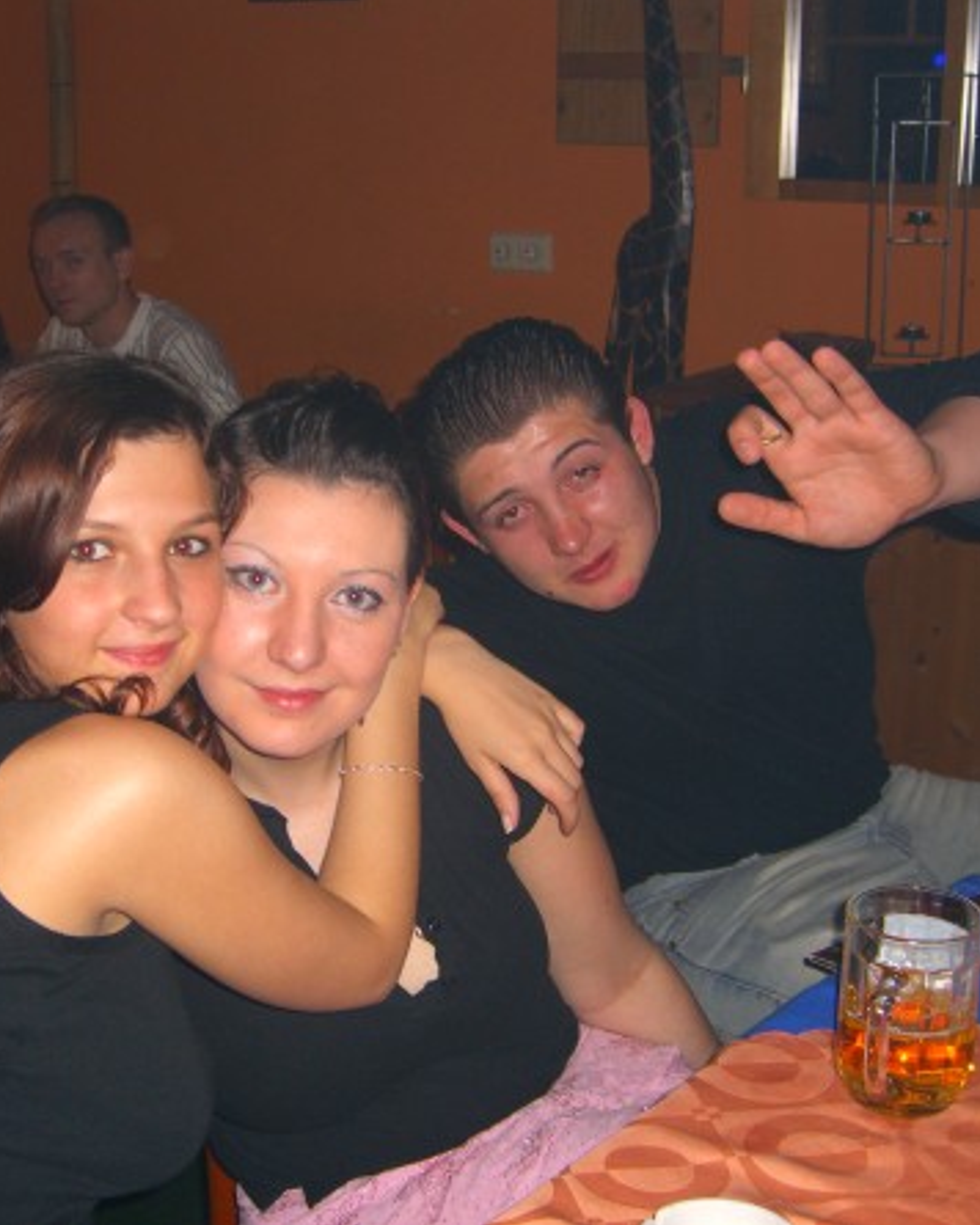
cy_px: 608
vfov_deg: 37.3
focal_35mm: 50
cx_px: 413
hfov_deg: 30.2
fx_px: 1813
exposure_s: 1/60
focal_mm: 7.9
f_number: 2.8
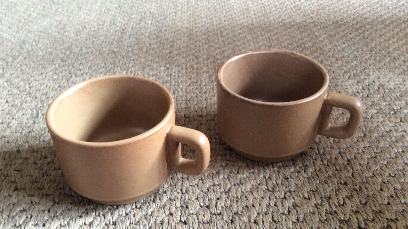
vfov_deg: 33.6
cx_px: 204
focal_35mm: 35
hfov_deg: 56.6
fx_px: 379
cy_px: 138
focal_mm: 3.3
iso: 125
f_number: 2.4
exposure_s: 1/25
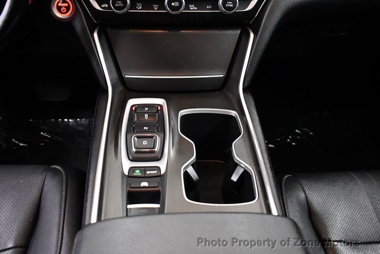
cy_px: 127
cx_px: 190
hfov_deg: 53.1
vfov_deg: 36.9
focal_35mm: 36
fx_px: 380
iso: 3200
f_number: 3.5
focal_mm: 18
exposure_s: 1/80
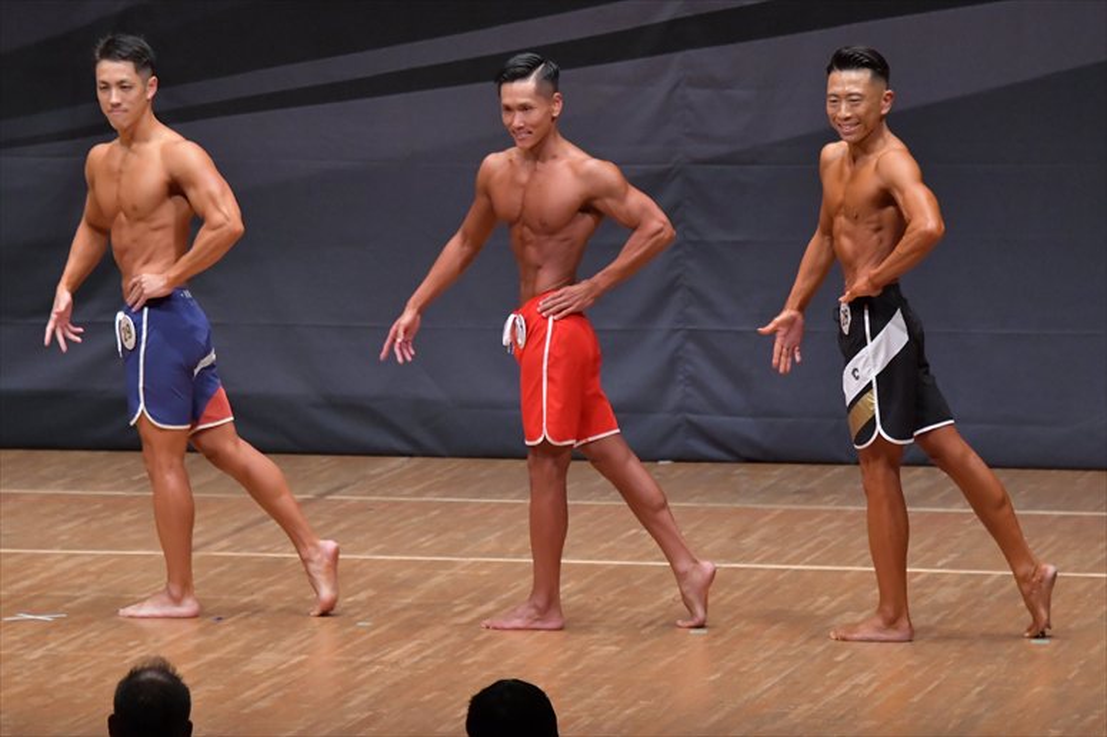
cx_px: 554
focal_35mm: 255
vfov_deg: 5.4
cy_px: 368
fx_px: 7838
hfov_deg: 8.1
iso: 6400
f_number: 5.6
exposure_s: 1/400
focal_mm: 170
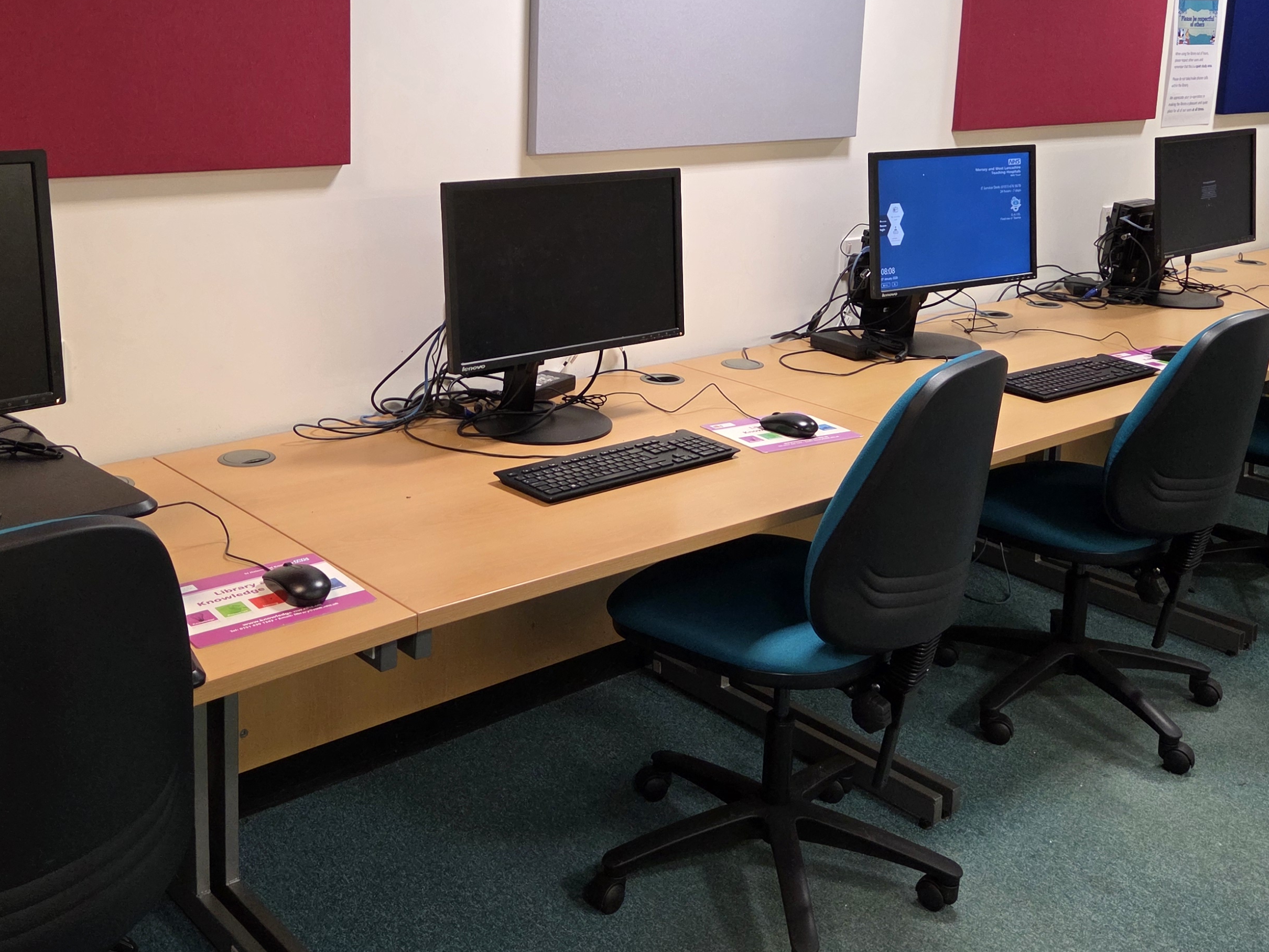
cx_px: 552
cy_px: 276
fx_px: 1393
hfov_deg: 48.8
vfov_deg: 37.1
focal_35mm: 38
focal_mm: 5.4
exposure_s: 1/100
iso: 320
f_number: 1.8
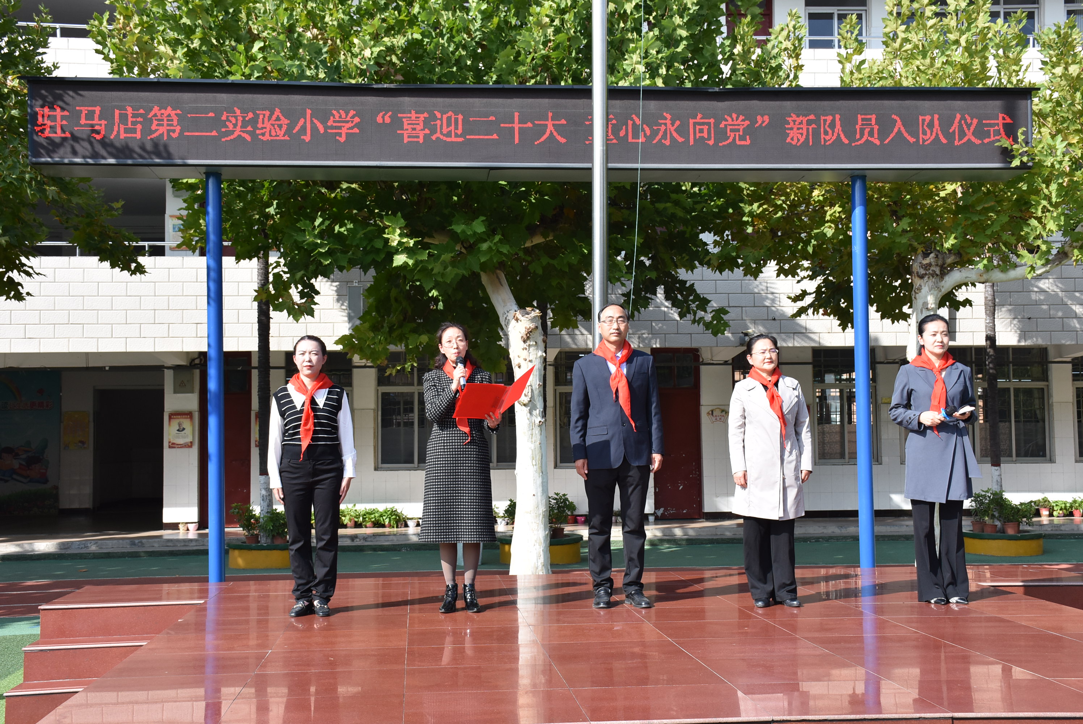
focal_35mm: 40
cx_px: 542
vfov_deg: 33.1
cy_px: 362
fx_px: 1219
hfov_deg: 47.9
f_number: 8
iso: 360
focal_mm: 27
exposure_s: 1/500
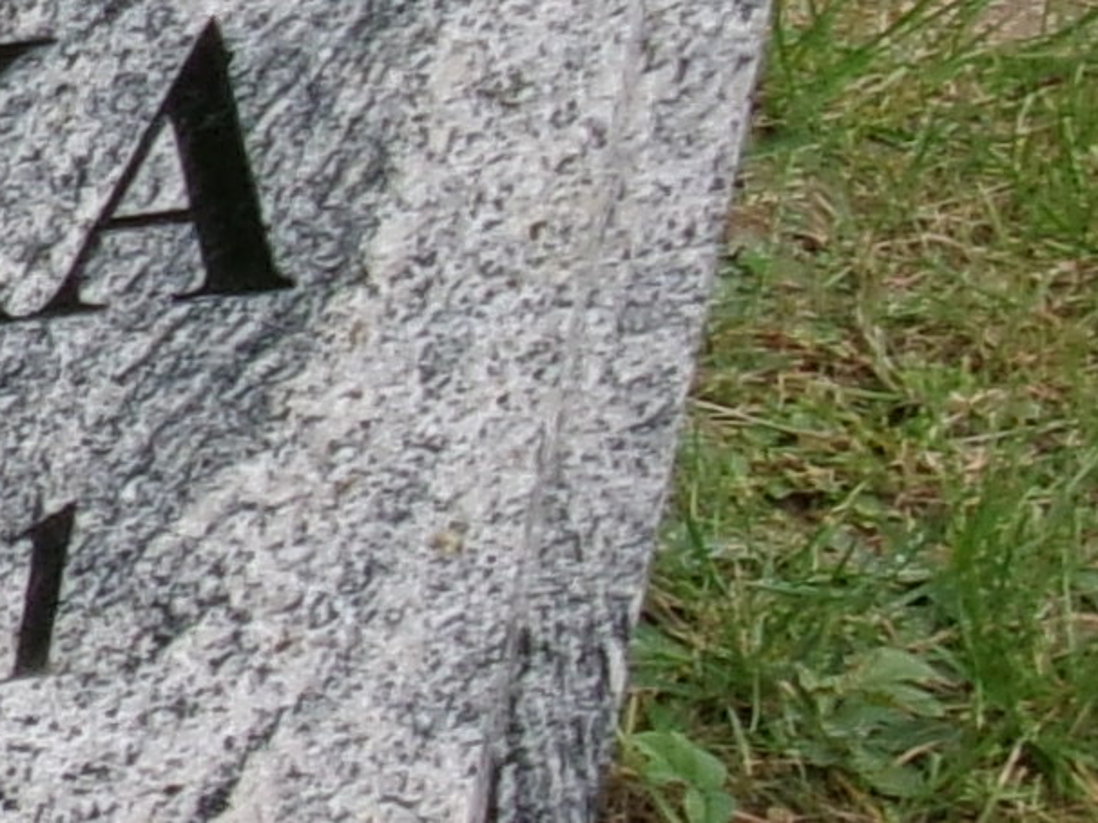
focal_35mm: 213
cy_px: 11
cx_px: -1736
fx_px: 6754
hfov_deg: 8.3
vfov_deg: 6.9
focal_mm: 5.1
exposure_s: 1/200
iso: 100
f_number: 3.9
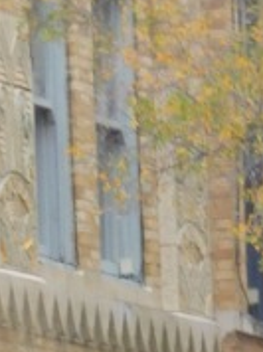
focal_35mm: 978
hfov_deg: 1.5
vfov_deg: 2.0
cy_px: 991
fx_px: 9931
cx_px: 536
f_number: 5.3
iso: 200
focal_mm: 30.1
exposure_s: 1/30
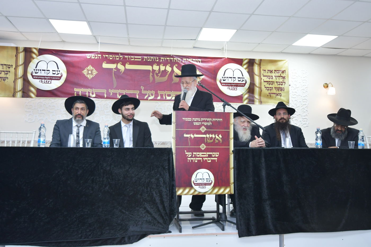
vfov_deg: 43.6
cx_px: 186
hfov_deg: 61.9
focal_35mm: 30
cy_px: 124
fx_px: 309
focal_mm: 20
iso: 800
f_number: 3.5
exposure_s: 1/160
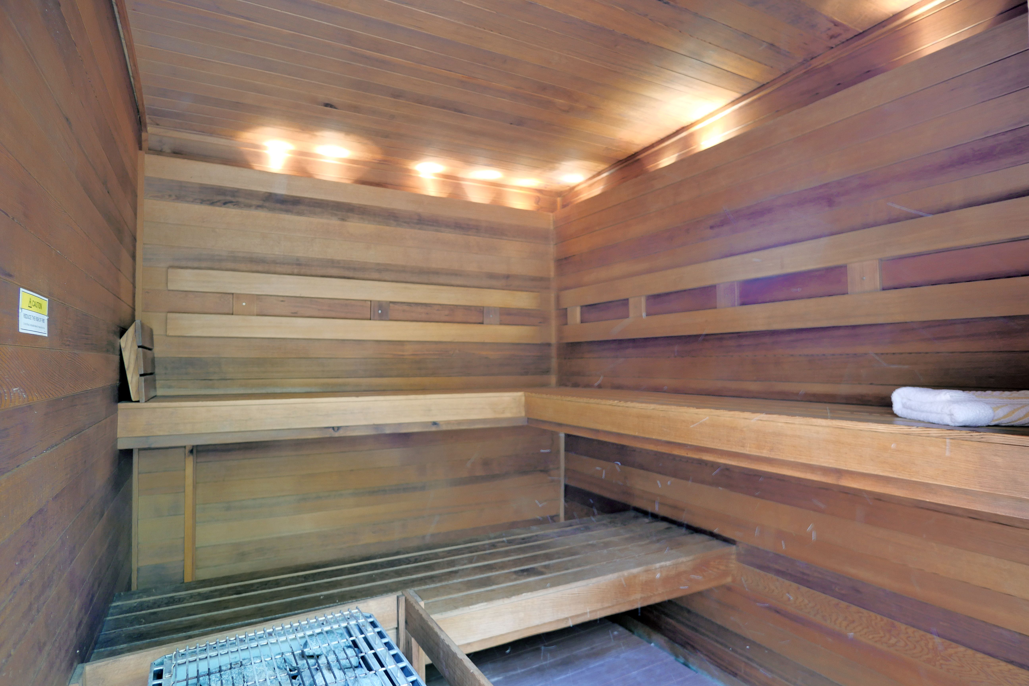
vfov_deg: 67.4
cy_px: 343
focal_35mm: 18
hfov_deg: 90.0
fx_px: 514
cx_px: 514
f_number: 1.7
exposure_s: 1/15
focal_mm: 9
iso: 800
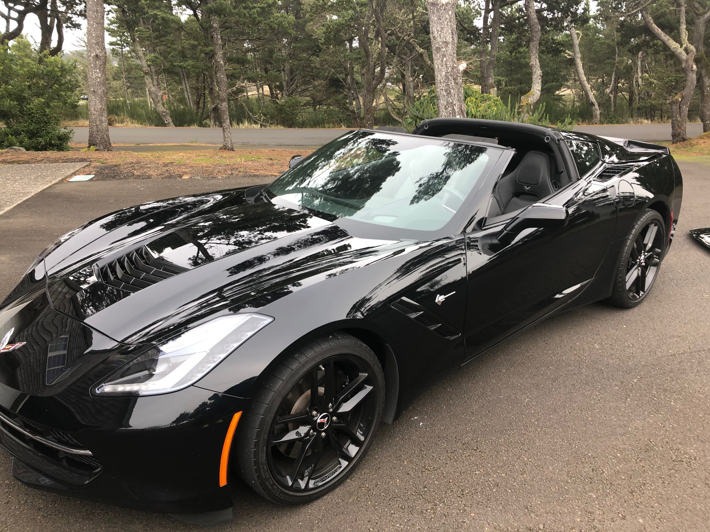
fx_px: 574
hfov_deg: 63.4
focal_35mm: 28
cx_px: 355
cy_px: 266
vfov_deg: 49.7
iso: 25
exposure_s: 1/100
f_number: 1.8
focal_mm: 4
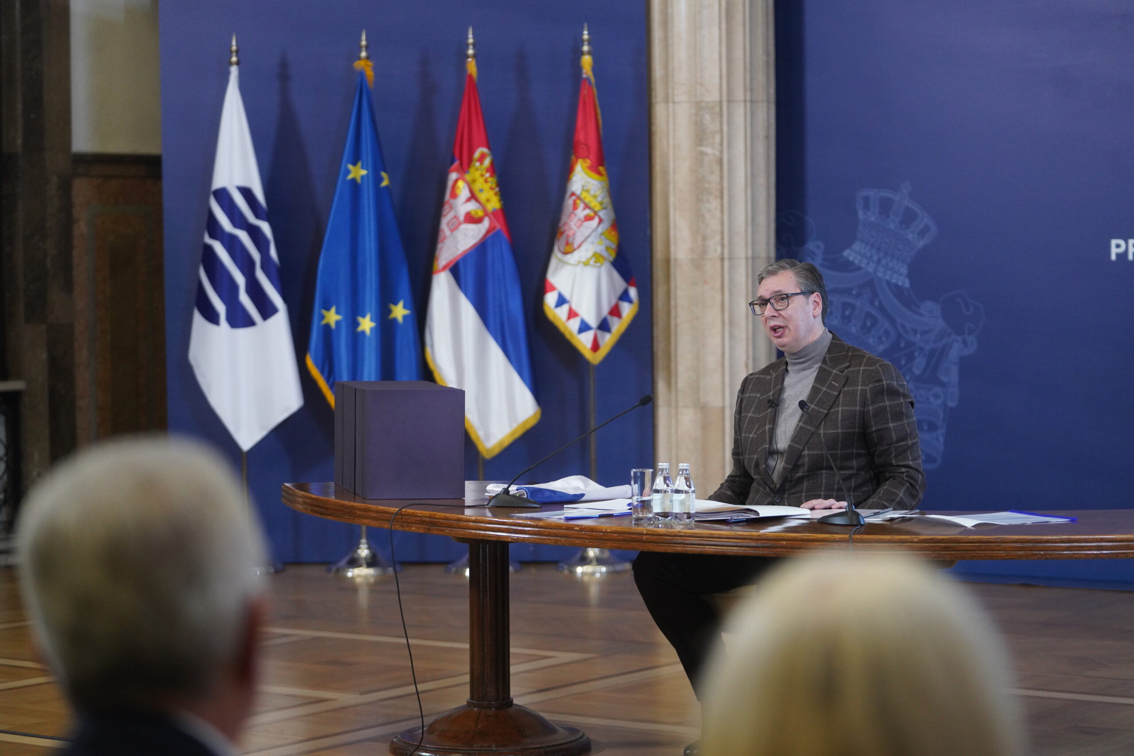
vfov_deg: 14.3
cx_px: 567
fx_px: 3024
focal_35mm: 96
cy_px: 378
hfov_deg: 21.2
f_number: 2.8
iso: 3200
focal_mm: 96
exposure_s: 1/200
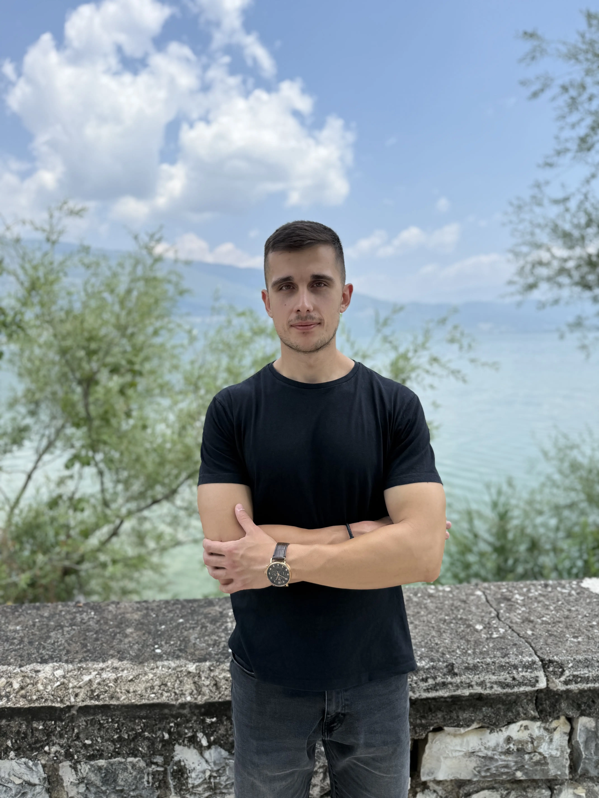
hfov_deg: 56.8
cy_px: 399
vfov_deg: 71.6
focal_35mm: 24
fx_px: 554
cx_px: 300
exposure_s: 1/3759
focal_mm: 6.76
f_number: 1.78
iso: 80
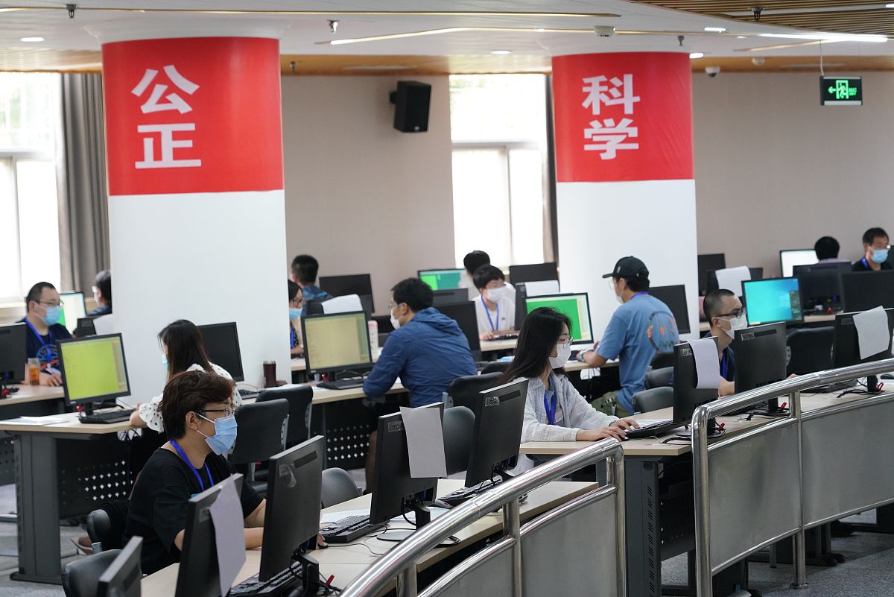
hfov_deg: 21.5
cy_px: 298
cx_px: 447
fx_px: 2360
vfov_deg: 14.4
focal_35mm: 95
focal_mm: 95
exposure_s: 1/100
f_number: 5.6
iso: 3200
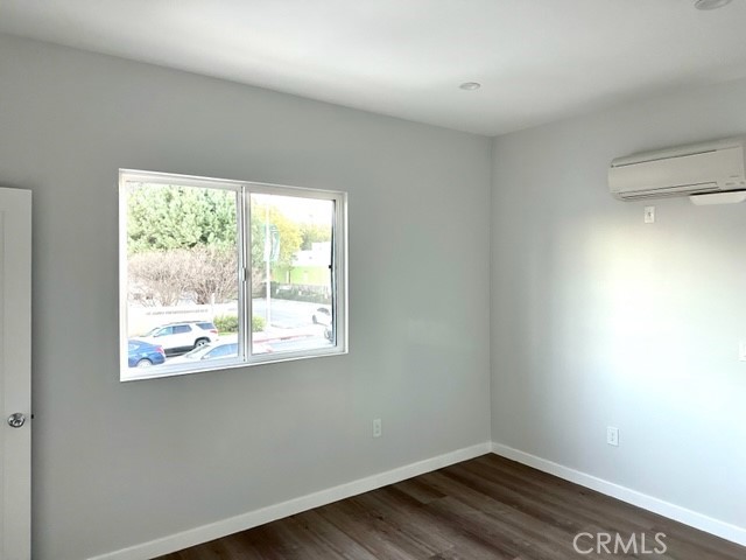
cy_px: 280
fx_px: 517
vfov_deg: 56.8
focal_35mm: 24
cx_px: 373
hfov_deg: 71.6
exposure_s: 1/60
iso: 320
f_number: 1.78
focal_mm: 6.86
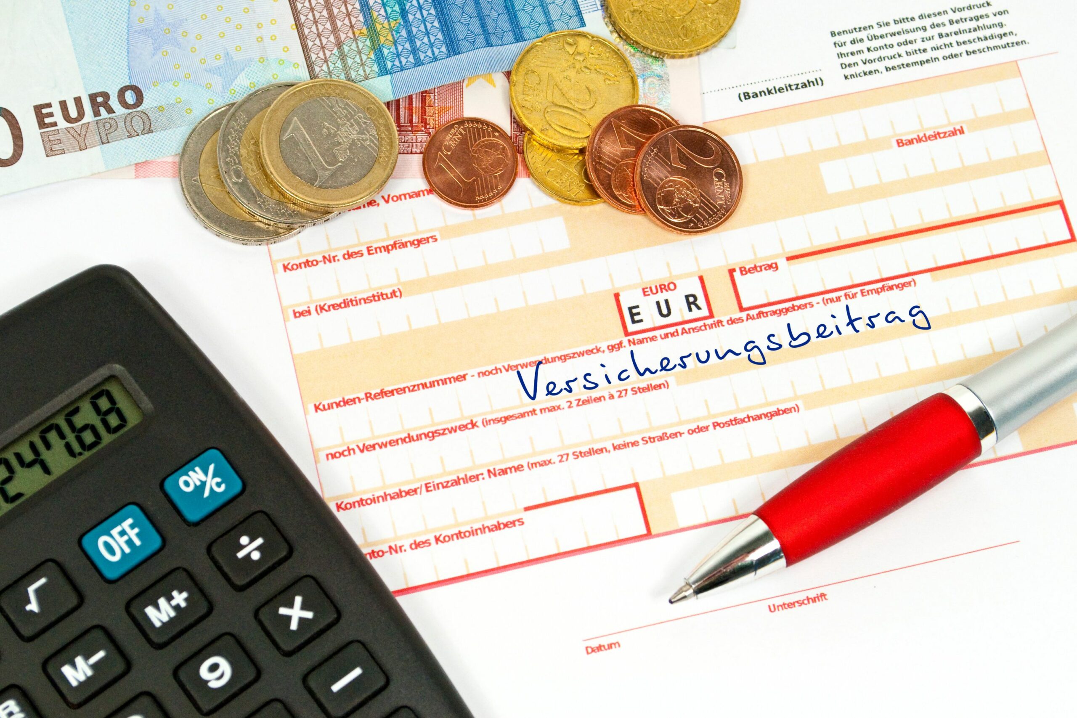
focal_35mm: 75
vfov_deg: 18.2
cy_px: 359
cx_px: 538
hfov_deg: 27.0
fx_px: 2244
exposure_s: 1/125
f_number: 10
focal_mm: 50
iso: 1600
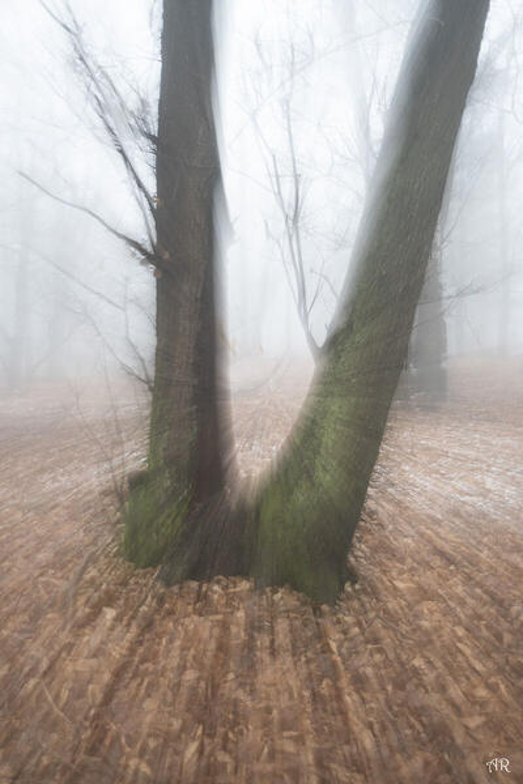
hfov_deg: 40.0
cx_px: 262
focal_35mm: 33
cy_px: 392
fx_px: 719
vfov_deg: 57.2
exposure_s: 1/5
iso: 200
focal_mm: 22
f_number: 8
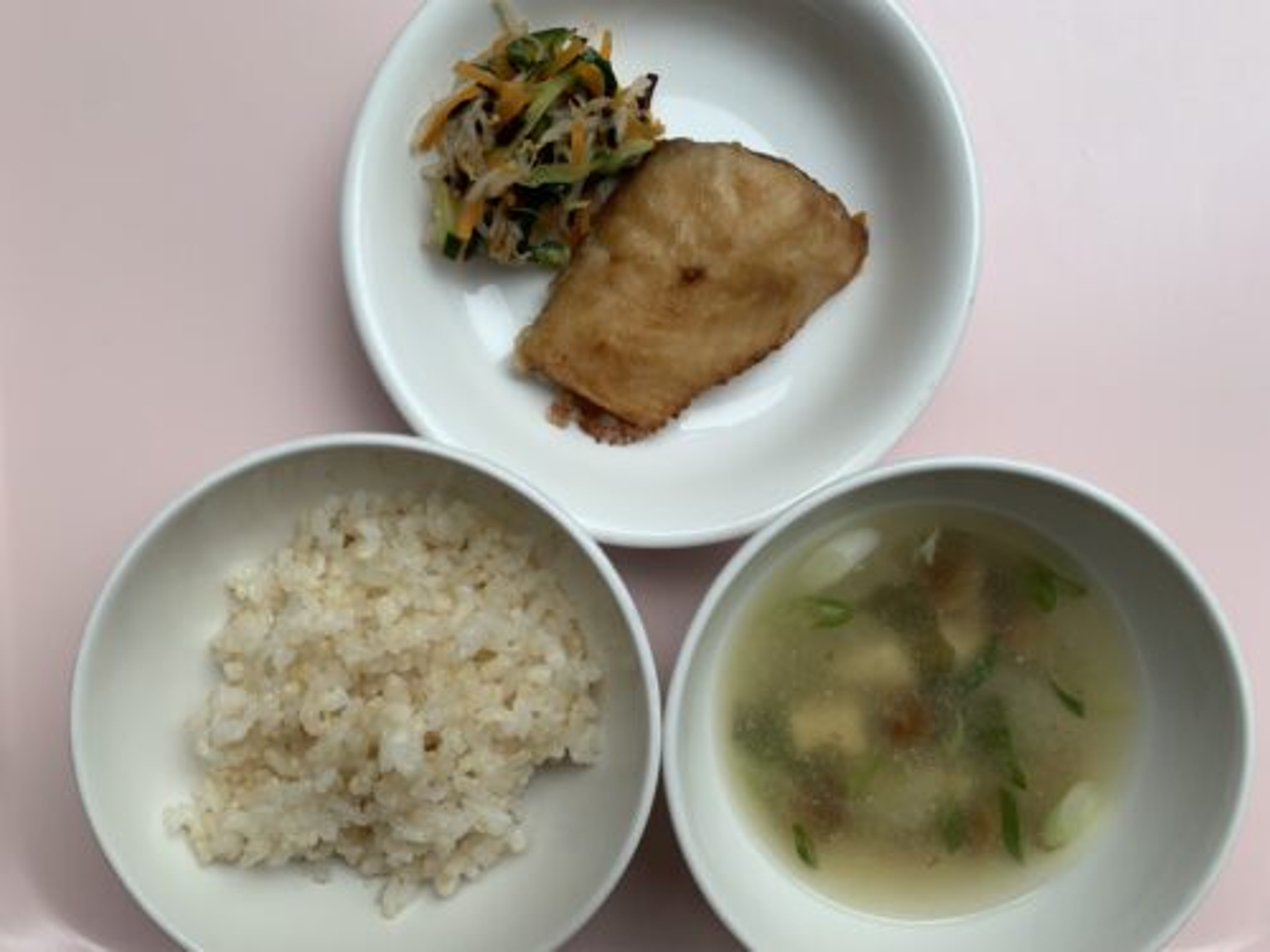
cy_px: 476
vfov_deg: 53.1
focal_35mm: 26
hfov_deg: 67.3
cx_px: 635
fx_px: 954
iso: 25
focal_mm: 4.25
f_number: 1.8
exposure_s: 1/342
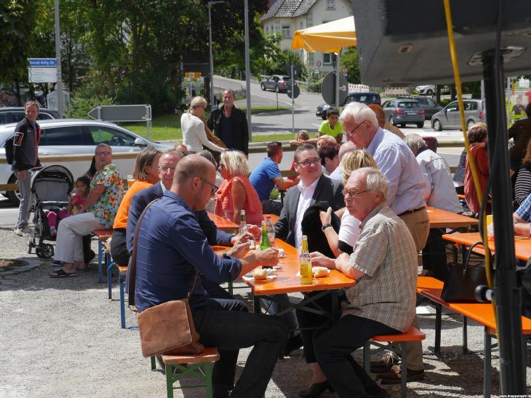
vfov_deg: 18.0
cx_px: 266
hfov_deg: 23.8
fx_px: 1258
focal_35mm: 82
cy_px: 199
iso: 200
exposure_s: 1/320
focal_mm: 41
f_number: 9
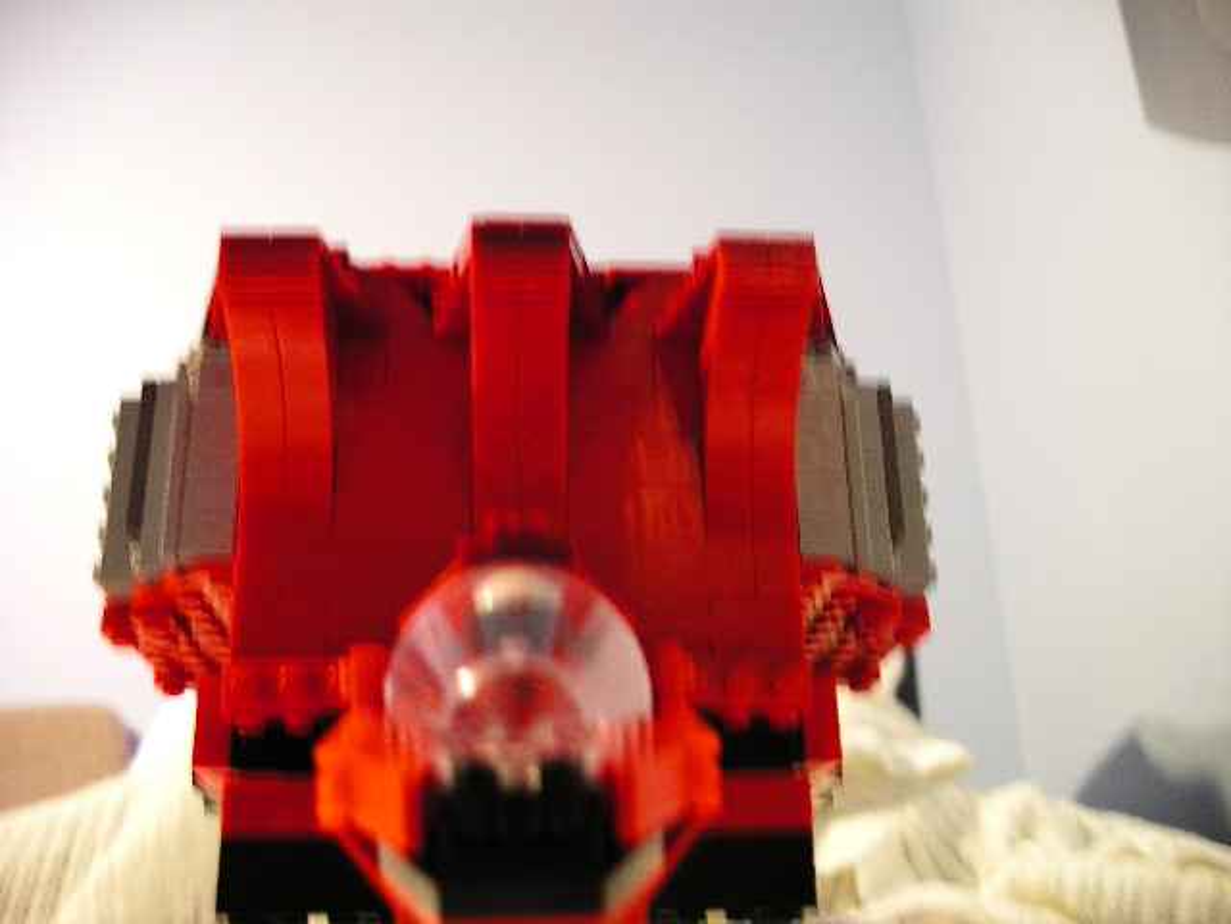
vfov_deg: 38.7
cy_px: 462
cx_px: 616
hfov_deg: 50.1
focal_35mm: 37
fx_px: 1316
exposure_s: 1/3.23
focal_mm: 7.8
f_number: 2.8
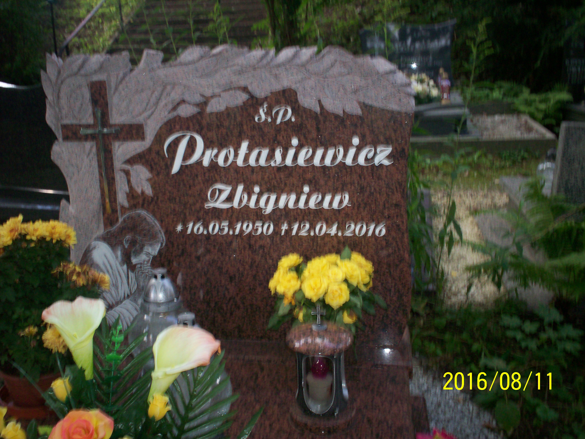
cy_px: 220
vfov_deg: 39.7
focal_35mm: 36
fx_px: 608
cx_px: 292
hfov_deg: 51.4
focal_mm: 6
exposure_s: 1/60
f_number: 4.5
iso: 140
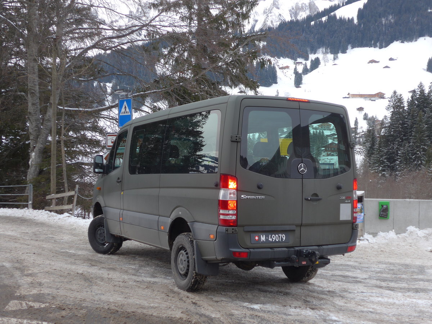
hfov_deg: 41.2
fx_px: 574
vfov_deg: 31.5
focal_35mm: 46
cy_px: 162
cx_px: 216
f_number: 3
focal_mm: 9.5
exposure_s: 1/160
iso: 80
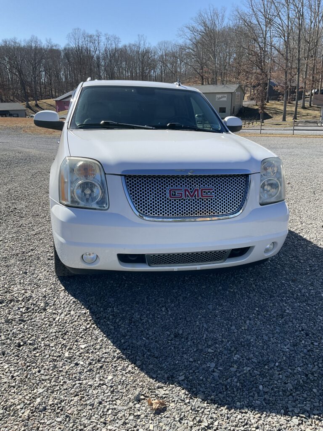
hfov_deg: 48.2
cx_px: 162
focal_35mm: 29
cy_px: 216
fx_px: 361
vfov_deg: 61.7
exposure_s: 1/1221
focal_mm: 3
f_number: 1.8
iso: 16
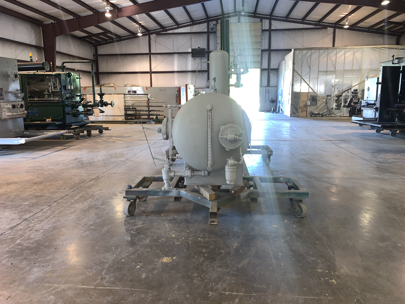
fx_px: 304
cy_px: 152
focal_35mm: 26
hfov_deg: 67.3
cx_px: 202
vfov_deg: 53.1
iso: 50
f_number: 1.8
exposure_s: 1/15
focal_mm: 4.25
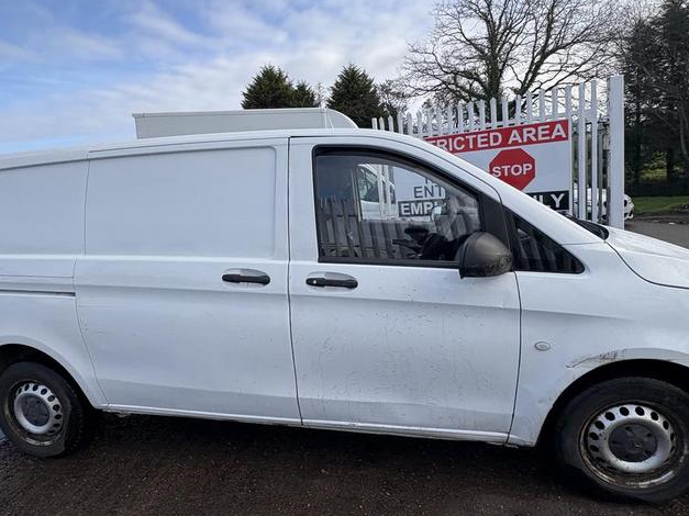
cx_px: 335
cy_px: 239
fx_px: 398
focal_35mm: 20
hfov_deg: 81.7
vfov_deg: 65.9
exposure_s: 1/944
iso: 40
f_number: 2.2
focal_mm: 2.22
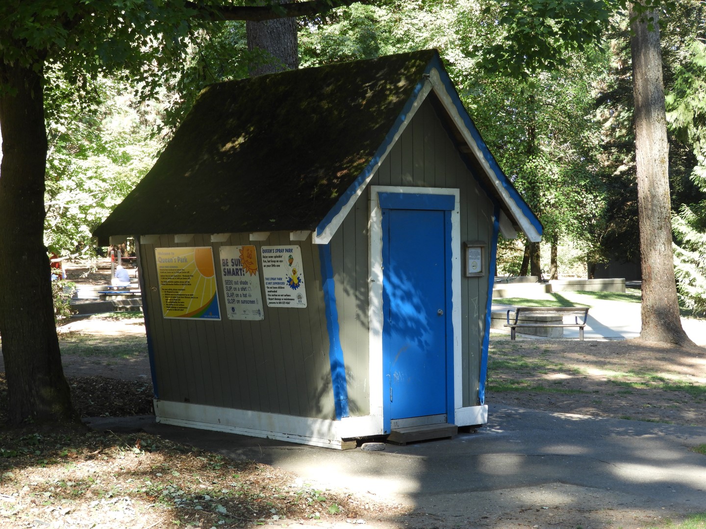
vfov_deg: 21.0
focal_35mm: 70
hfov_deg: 27.8
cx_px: 353
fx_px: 1428
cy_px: 264
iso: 100
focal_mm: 12.5
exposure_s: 1/50
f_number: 4.5
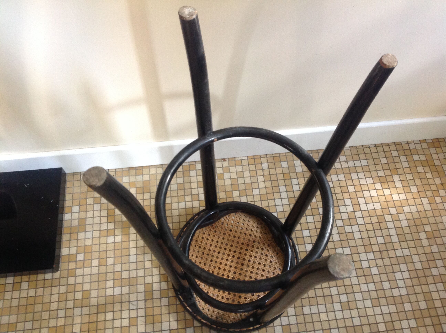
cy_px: 166
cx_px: 223
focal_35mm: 35
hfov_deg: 52.7
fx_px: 450
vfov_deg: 40.6
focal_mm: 4.28
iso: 250
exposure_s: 1/15
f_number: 2.4
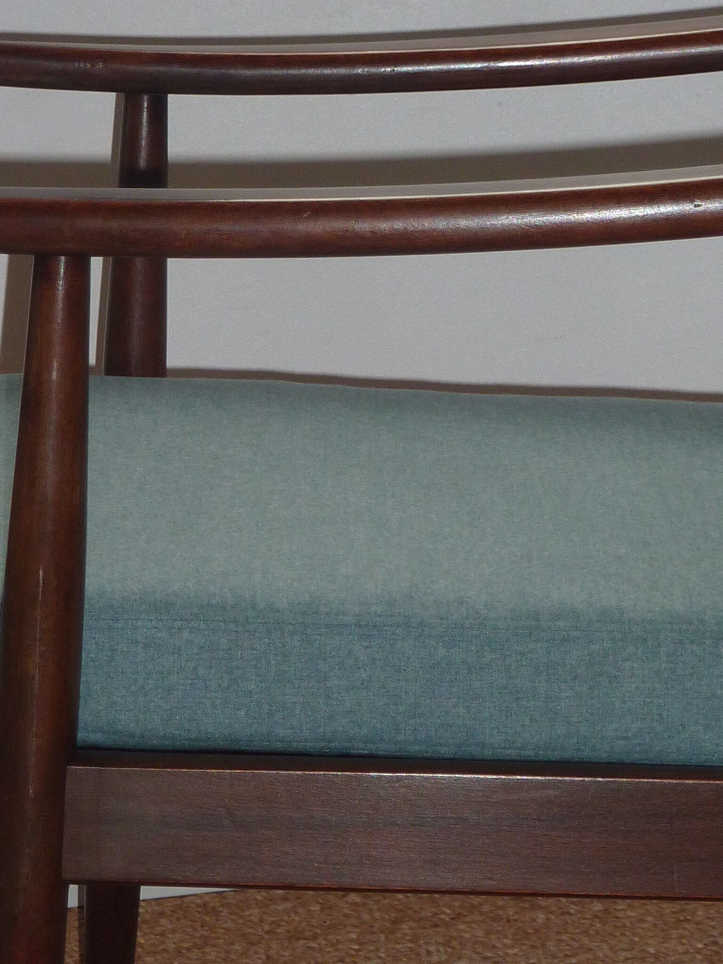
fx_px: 4818
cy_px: 482
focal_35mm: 173
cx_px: 362
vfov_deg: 11.4
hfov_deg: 8.6
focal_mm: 15.8
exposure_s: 1/40
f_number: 4.3
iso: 160
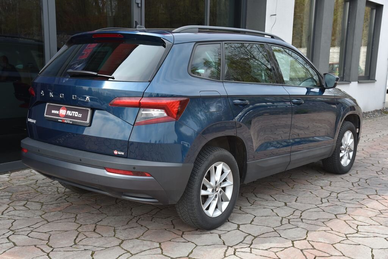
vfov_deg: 30.6
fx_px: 474
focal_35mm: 44
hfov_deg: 44.5
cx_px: 194
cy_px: 130
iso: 500
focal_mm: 44
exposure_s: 1/250
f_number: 8
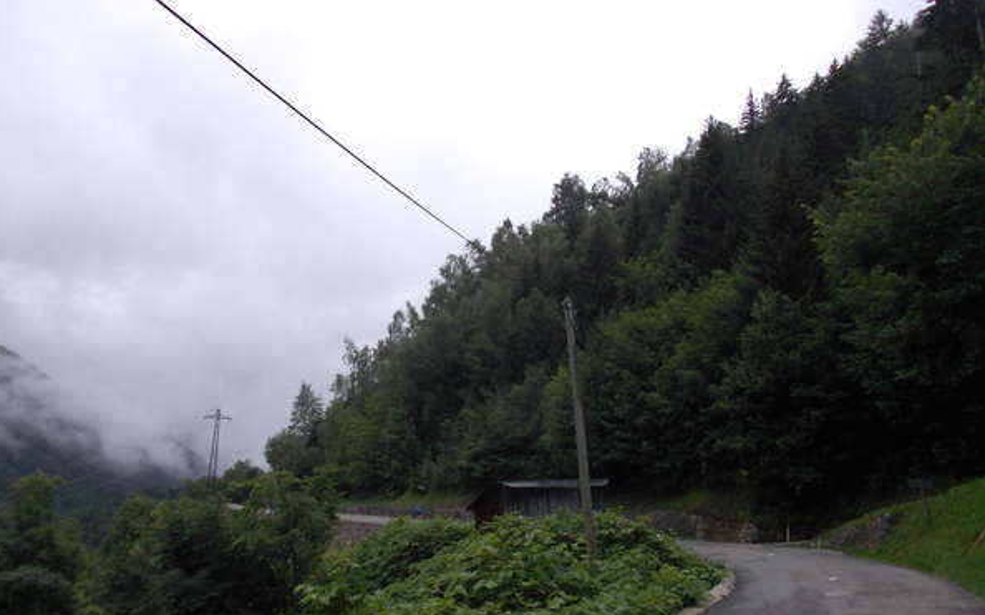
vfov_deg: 41.7
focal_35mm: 30
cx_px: 491
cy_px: 358
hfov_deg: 62.9
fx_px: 805
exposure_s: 1/200
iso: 80
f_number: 5.4
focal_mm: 4
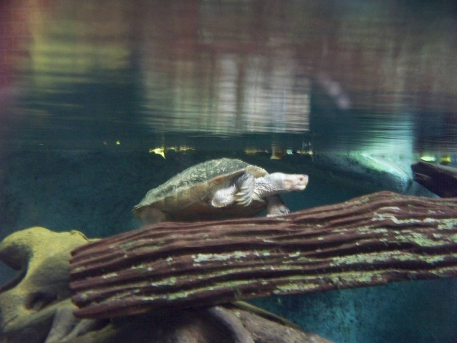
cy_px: 172
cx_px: 228
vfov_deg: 39.7
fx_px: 475
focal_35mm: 36
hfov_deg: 51.4
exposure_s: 1/2
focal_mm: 7.54
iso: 400
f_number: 2.8
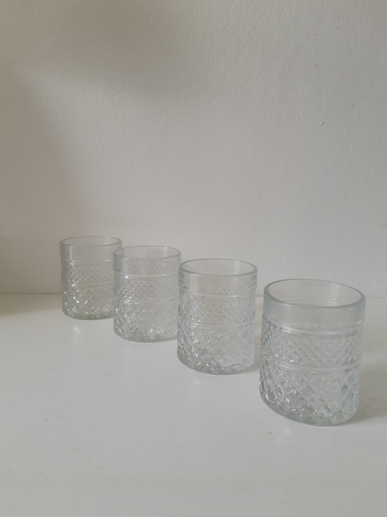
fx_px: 388
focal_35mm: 26
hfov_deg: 53.1
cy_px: 258
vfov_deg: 67.3
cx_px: 194
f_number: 1.7
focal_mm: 3.93
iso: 40
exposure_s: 1/124
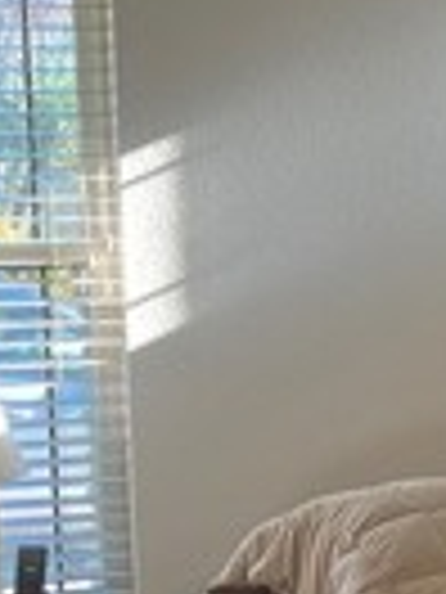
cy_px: 698
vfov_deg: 15.1
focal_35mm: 126
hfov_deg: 11.8
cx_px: 293
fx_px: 2165
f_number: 1.5
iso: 100
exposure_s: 1/120
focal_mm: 5.7
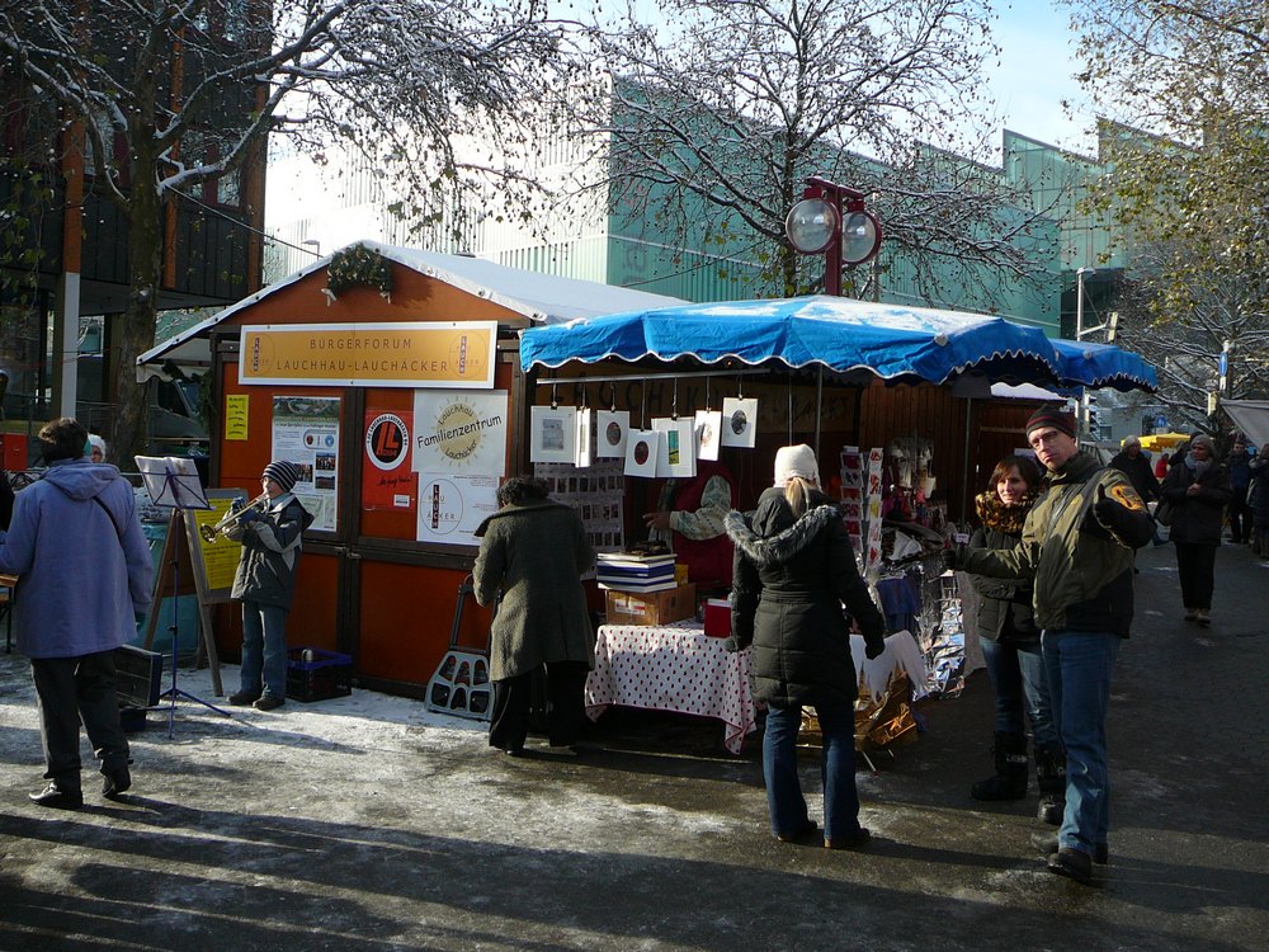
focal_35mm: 35
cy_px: 476
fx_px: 1283
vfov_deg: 40.7
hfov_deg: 52.6
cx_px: 634
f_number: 2.8
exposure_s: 1/500
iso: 80
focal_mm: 5.2
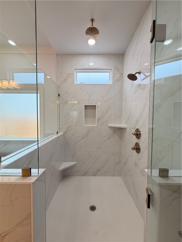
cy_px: 121
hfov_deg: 85.7
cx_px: 91
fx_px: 98
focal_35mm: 14
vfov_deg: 102.1
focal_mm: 2.22
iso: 100
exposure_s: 1/120
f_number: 2.2
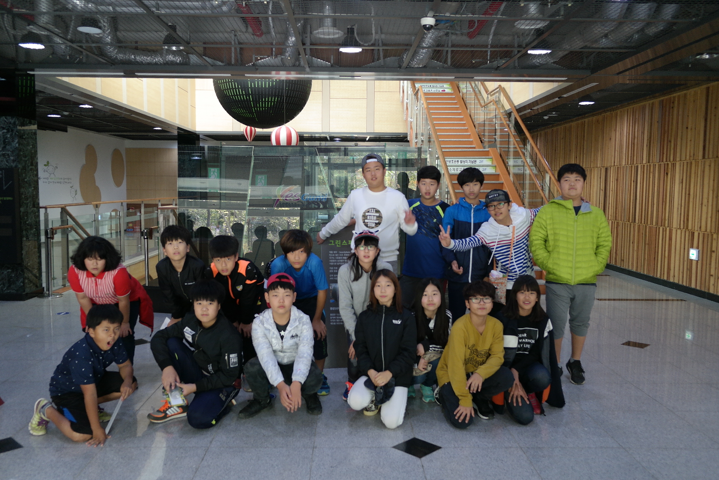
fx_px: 599
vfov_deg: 43.6
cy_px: 240
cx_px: 360
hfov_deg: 61.9
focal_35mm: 30
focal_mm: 20
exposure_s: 1/40
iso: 400
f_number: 3.5
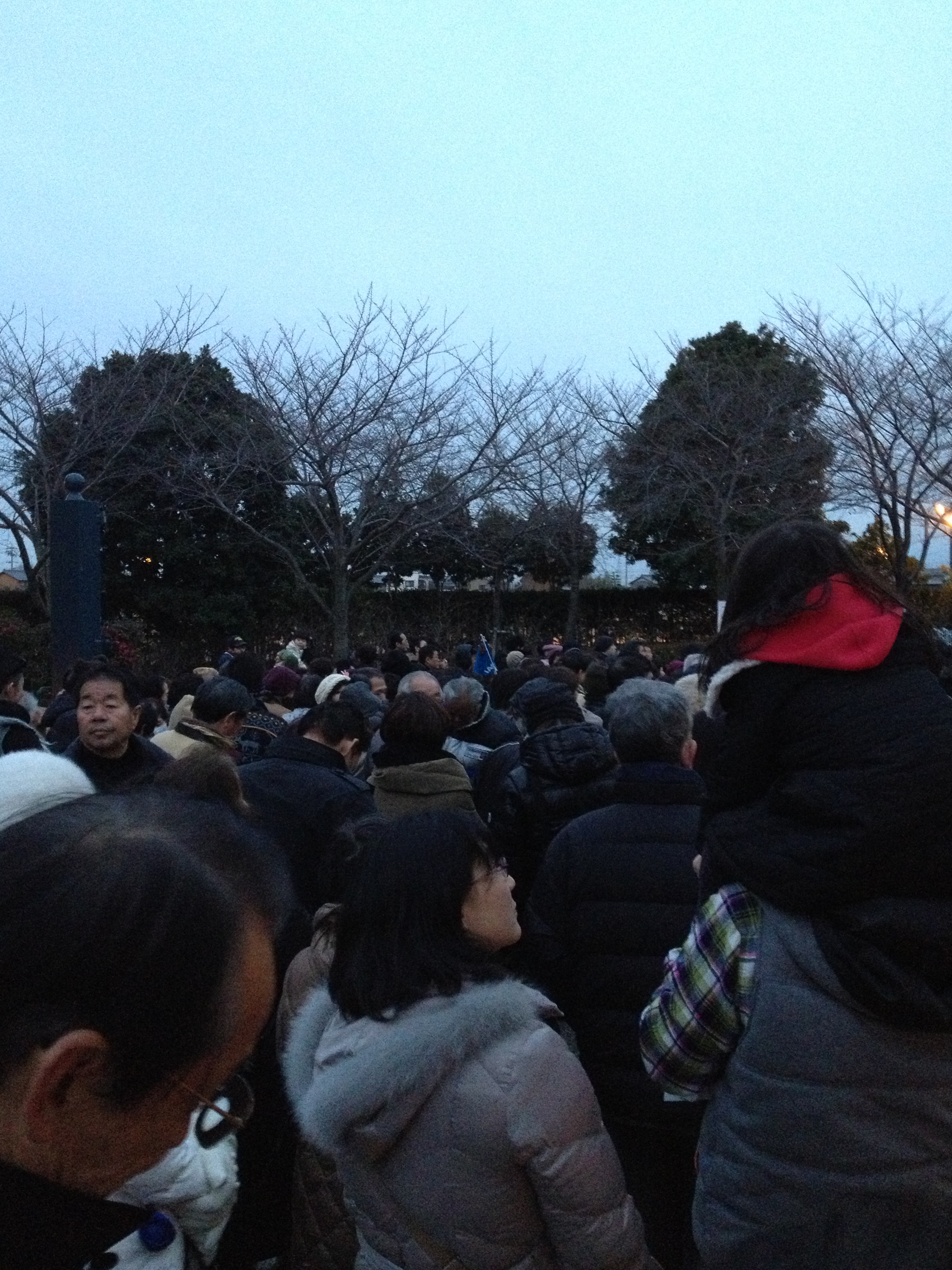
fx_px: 1320
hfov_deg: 39.7
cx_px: 471
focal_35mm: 36
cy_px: 622
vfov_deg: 51.3
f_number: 2.4
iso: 500
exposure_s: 1/15
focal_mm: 4.28
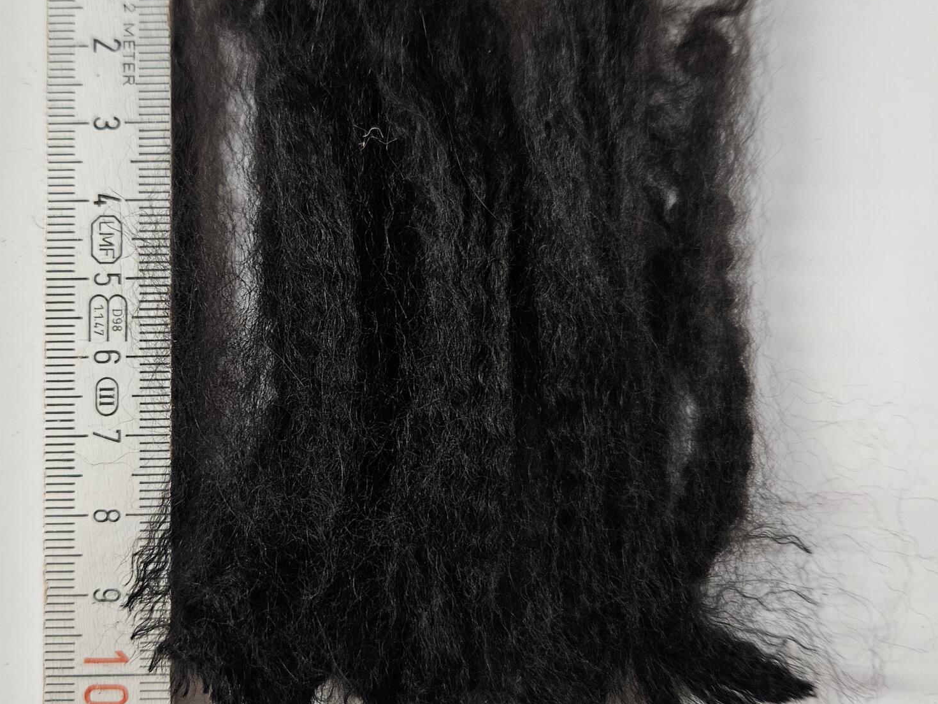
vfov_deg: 36.0
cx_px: 307
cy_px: 337
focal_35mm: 40
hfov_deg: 46.0
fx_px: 1084
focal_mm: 5.4
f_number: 1.8
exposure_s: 1/100
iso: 640
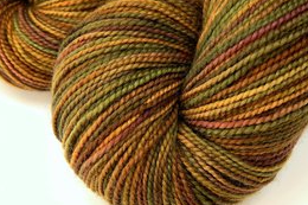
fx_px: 419
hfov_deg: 40.3
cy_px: 91
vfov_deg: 27.5
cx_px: 177
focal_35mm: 49
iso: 125
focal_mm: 6.1
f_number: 3.3
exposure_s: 1/40
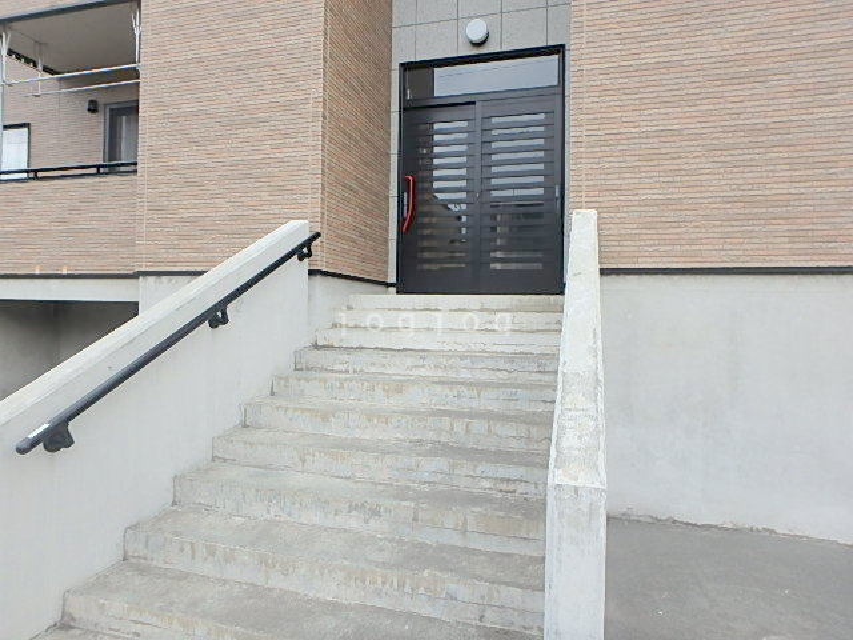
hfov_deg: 79.0
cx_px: 426
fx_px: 517
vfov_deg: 63.4
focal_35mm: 21
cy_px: 320
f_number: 3.5
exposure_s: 1/30
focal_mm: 3.7
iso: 250
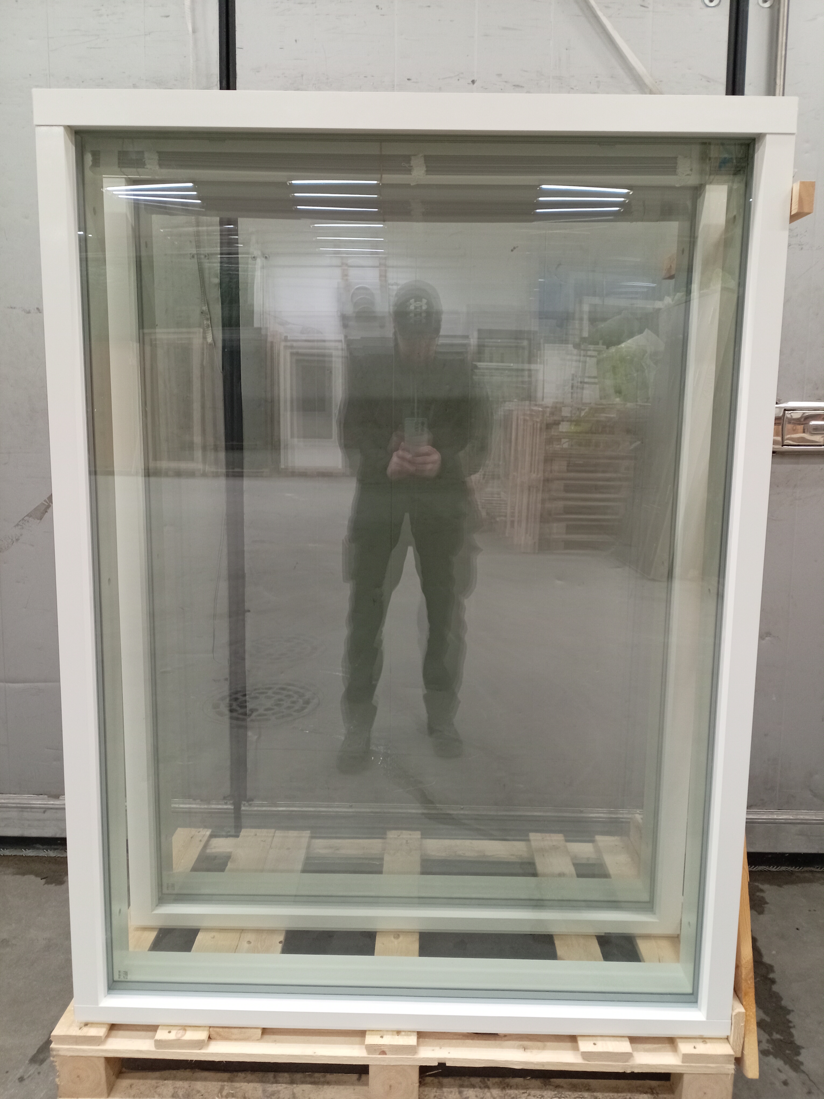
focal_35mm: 27
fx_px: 857
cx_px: 412
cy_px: 550
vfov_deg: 65.3
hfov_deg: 51.4
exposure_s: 1/20
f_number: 1.8
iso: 861
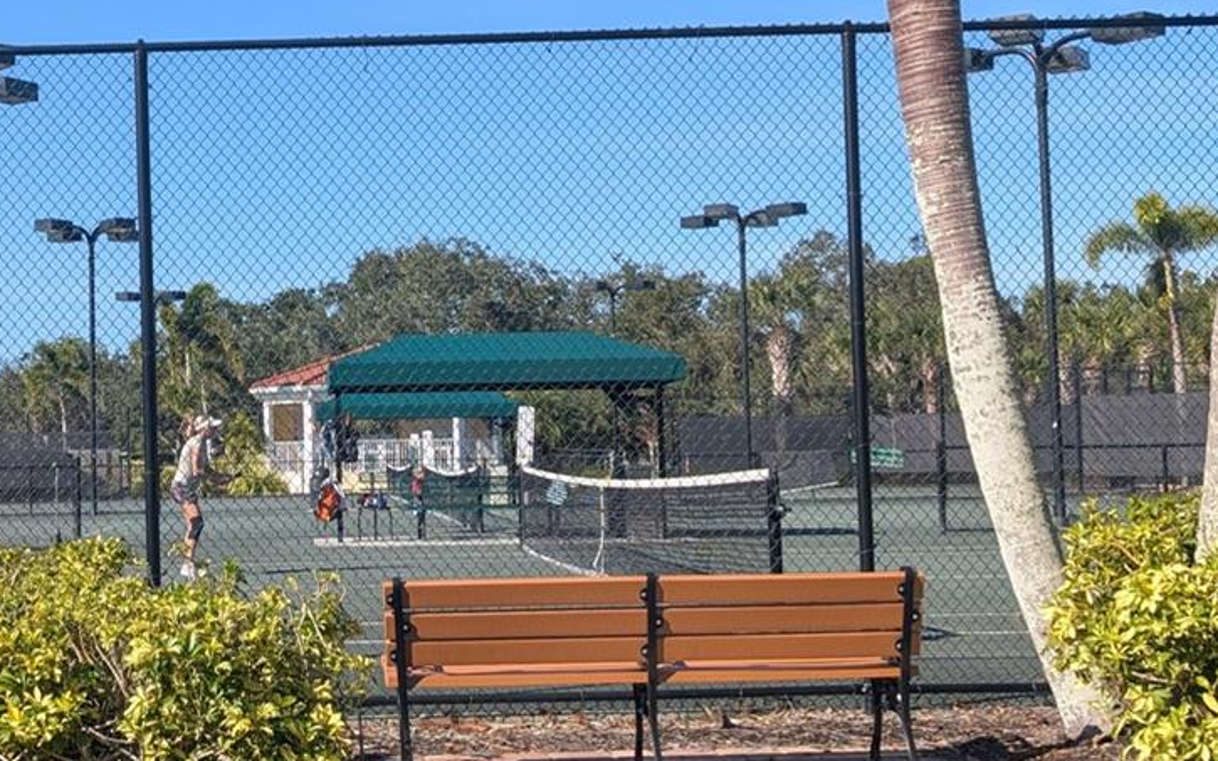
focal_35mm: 56
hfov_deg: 35.1
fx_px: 1859
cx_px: 240
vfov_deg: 23.1
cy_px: 311
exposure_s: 1/802
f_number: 1.68
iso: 20
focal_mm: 6.9
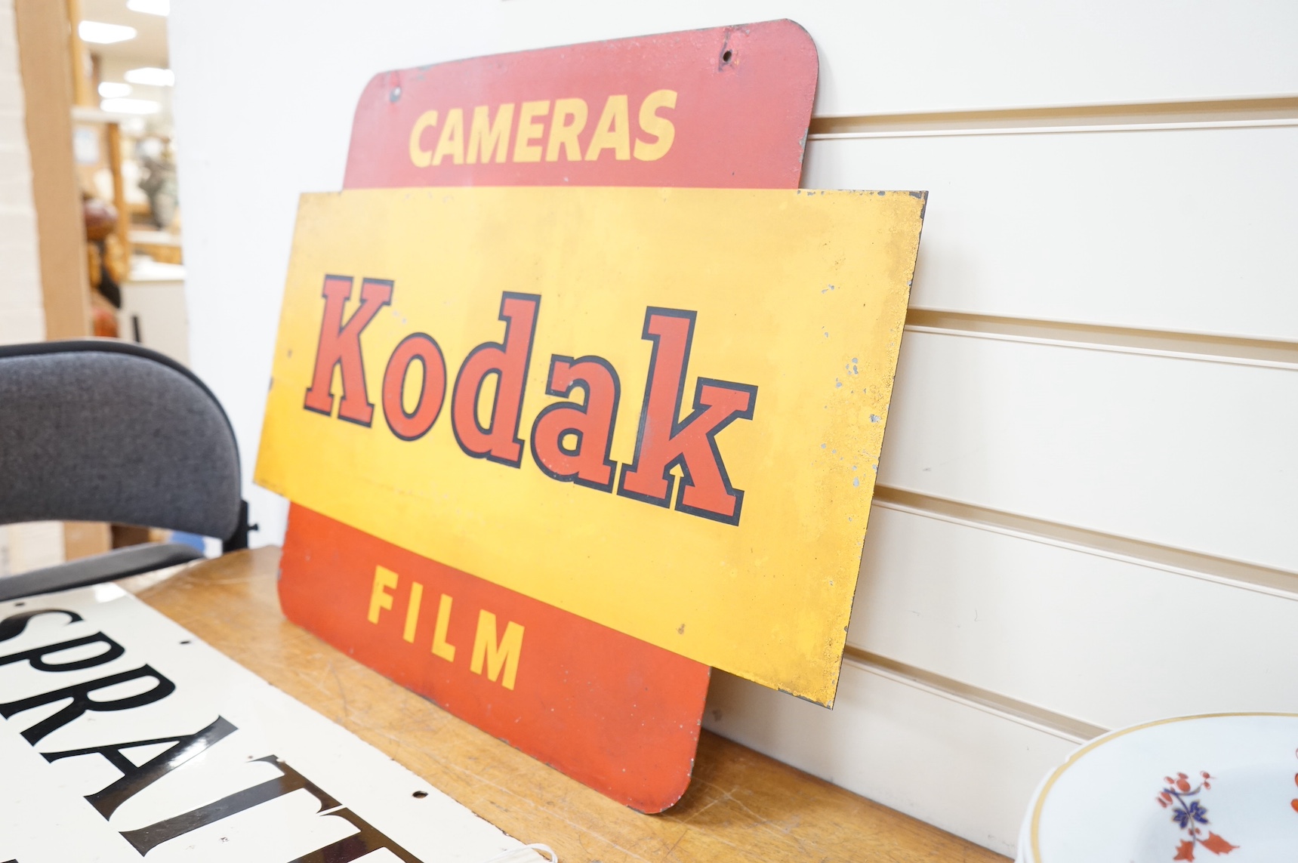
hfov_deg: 65.5
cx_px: 649
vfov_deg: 46.3
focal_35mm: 28
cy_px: 432
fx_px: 1009
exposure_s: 1/80
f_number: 5
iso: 2500
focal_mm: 28
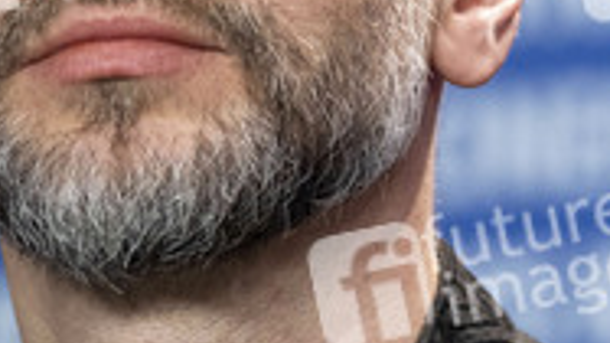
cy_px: 108
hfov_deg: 4.6
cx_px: 179
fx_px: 7583
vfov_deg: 2.6
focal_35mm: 469
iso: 2000
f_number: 2.8
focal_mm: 140
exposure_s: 1/240
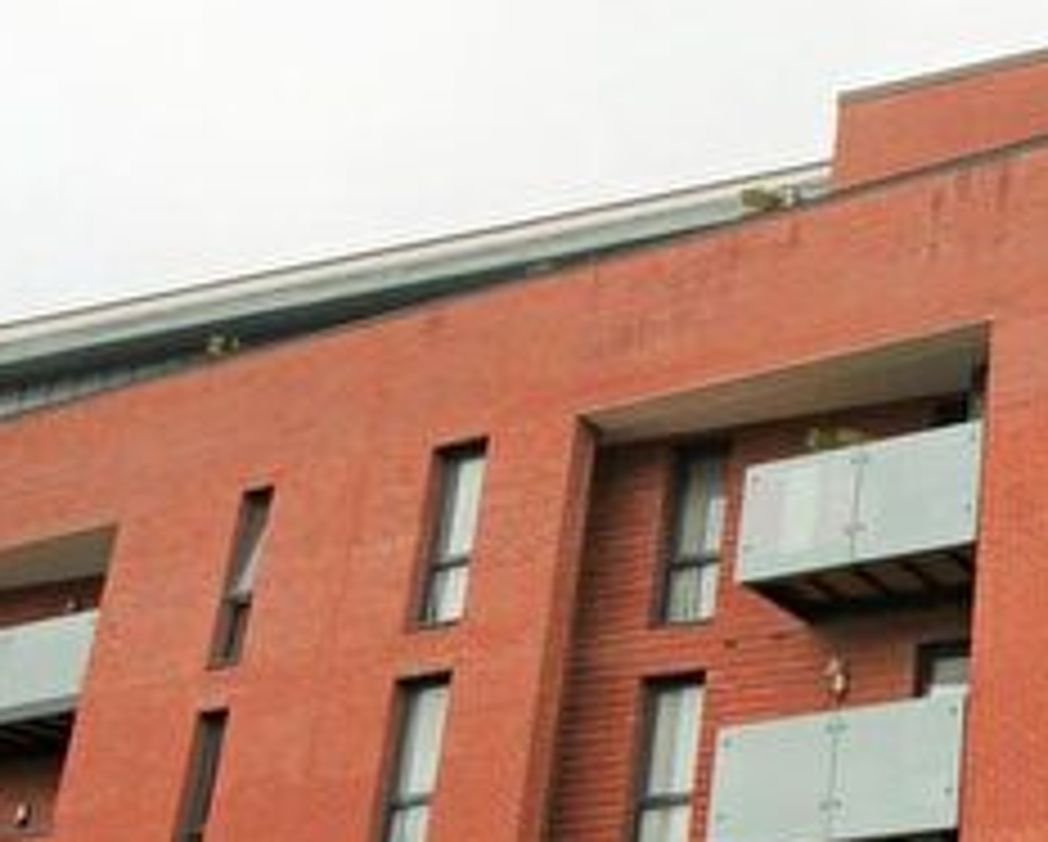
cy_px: 720
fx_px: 1441
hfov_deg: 33.2
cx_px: 1237
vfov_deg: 31.4
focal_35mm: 46
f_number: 8
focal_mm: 11
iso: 100
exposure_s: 1/160
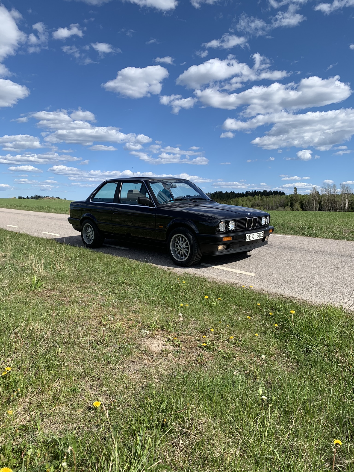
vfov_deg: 67.3
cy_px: 236
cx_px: 177
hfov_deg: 53.1
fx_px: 355
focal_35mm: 26
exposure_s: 1/2421
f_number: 1.8
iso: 25
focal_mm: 4.25
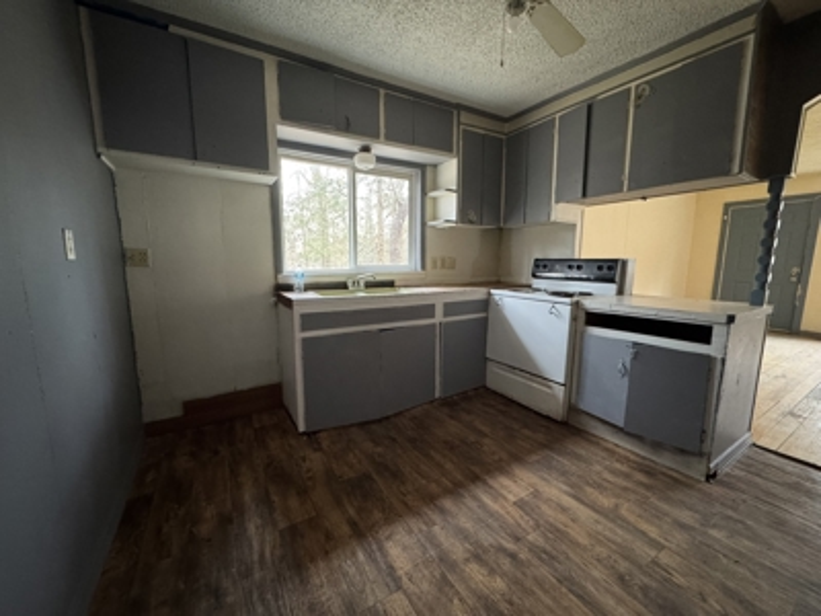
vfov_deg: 85.7
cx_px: 410
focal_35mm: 14
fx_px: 332
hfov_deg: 102.1
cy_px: 308
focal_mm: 2.22
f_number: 2.2
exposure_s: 1/60
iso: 640
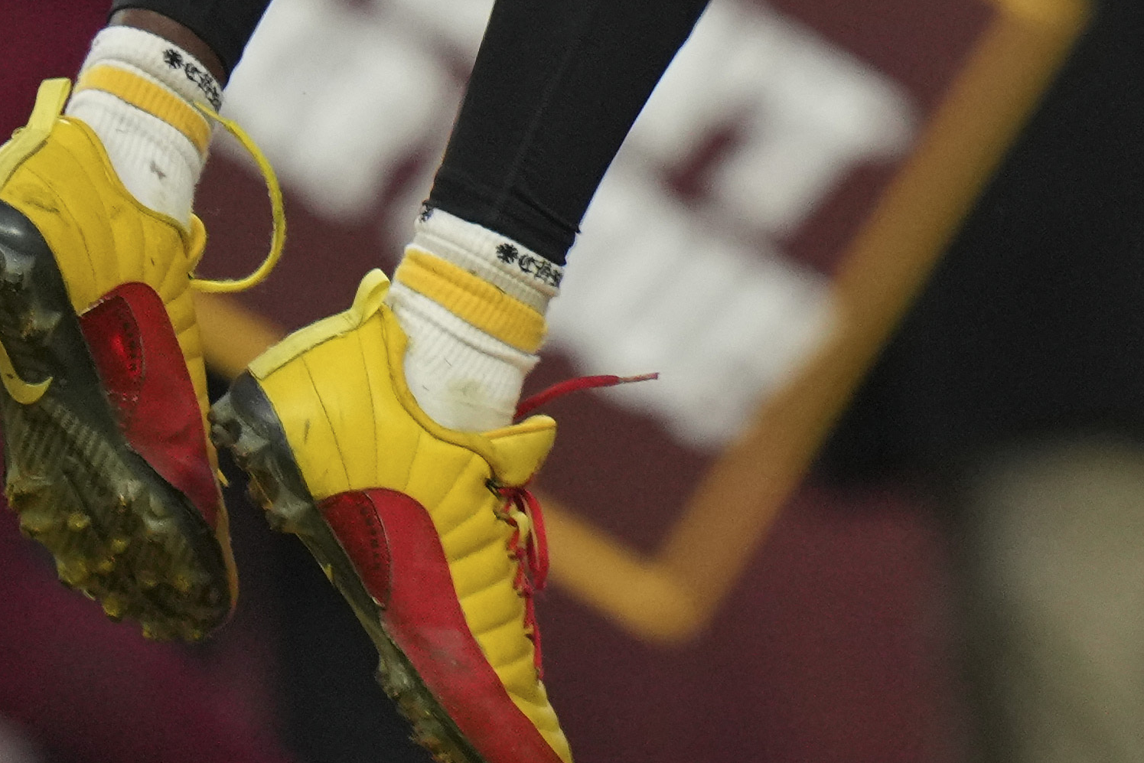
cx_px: 1481
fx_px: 73472
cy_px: -1051
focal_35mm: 2312
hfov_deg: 0.9
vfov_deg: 0.6
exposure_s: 1/3200
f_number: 2.8
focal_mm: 400
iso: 2000
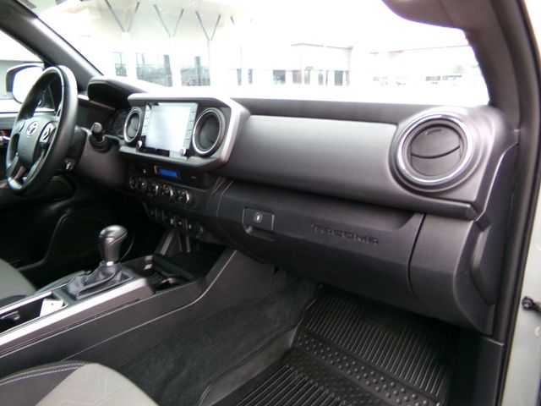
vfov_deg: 56.8
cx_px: 270
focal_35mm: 24
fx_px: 375
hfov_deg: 71.6
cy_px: 203
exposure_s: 1/34
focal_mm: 4.3
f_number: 3.7
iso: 173
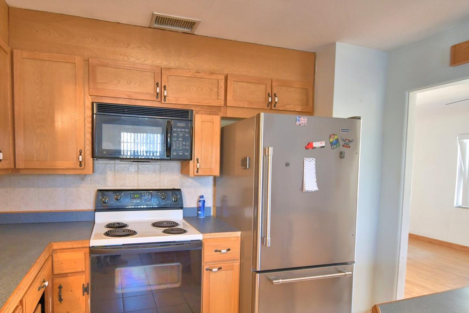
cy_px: 181
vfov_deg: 61.6
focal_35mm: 20
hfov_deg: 83.1
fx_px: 261
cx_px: 190
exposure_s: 1/30
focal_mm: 10
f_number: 4.5
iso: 720
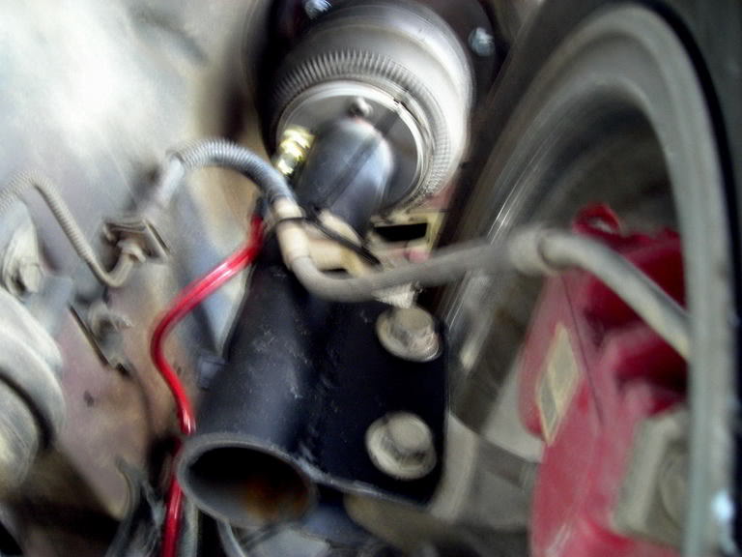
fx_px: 815
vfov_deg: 37.7
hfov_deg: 49.0
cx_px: 371
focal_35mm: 38
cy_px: 278
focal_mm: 6.3
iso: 137
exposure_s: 1/3.9
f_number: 3.2
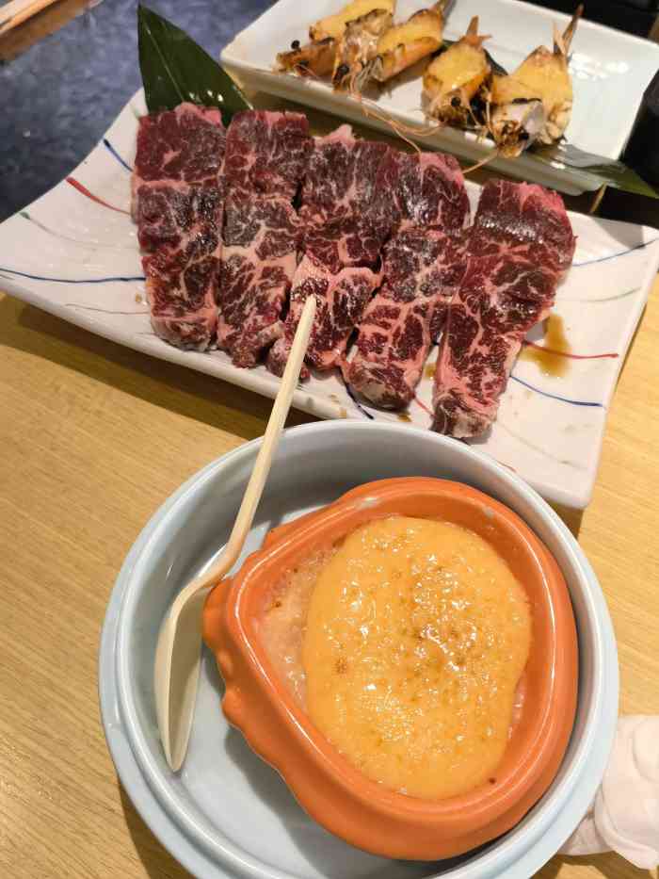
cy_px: 440
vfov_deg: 65.3
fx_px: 685
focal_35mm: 27
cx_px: 330
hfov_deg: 51.4
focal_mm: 5.54
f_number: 1.8
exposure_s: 1/50
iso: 250
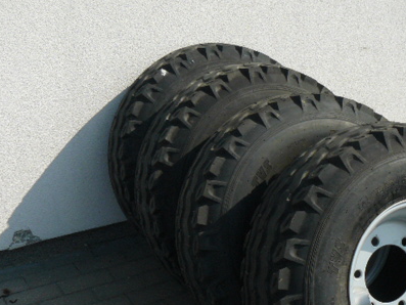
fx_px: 680
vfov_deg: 25.1
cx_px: 269
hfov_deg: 33.0
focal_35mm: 58
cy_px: 203
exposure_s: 1/400
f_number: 5.6
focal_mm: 6
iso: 100
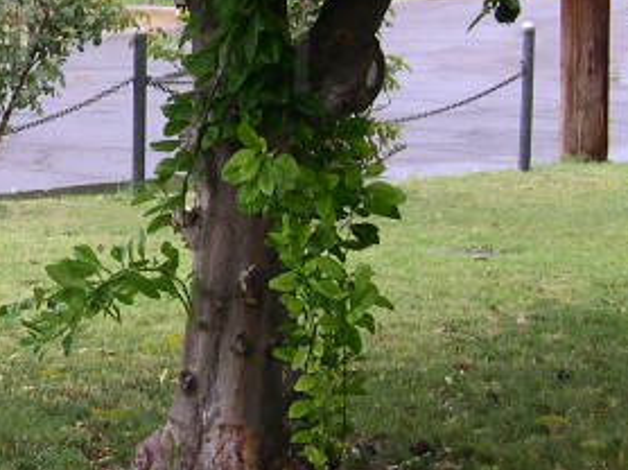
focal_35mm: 140
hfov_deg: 13.7
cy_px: 118
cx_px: -151
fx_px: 2538
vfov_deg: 10.6
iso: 100
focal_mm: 8
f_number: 2.8
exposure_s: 1/90
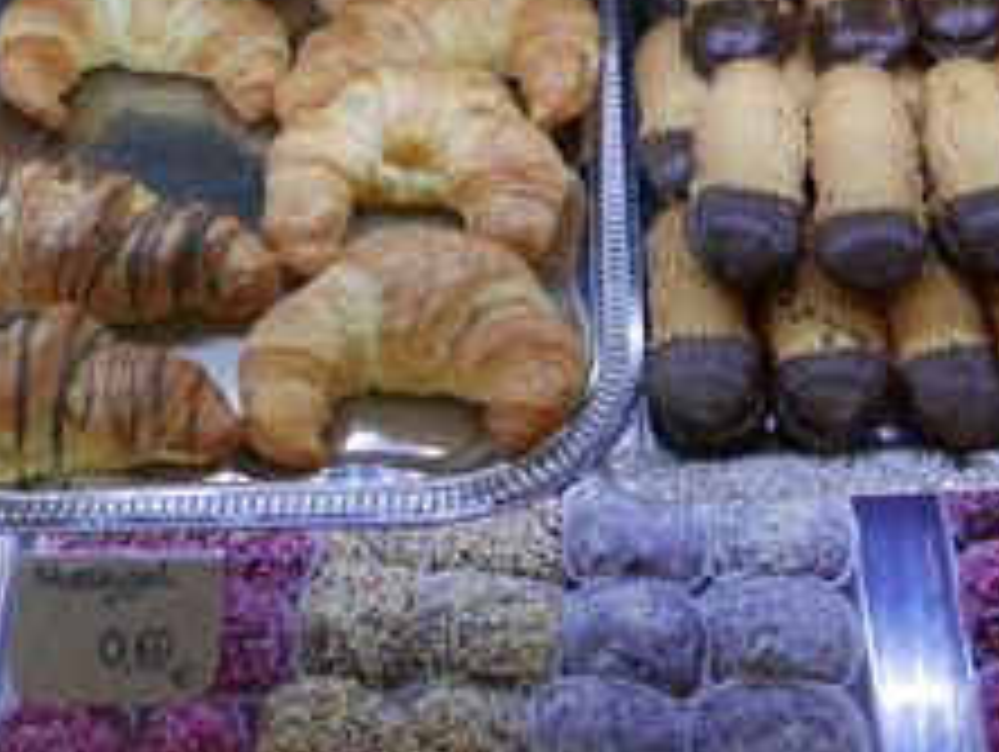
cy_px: 72
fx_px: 2398
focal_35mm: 83
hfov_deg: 23.5
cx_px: 598
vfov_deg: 17.5
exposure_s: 1/80
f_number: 2.5
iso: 200
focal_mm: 17.9
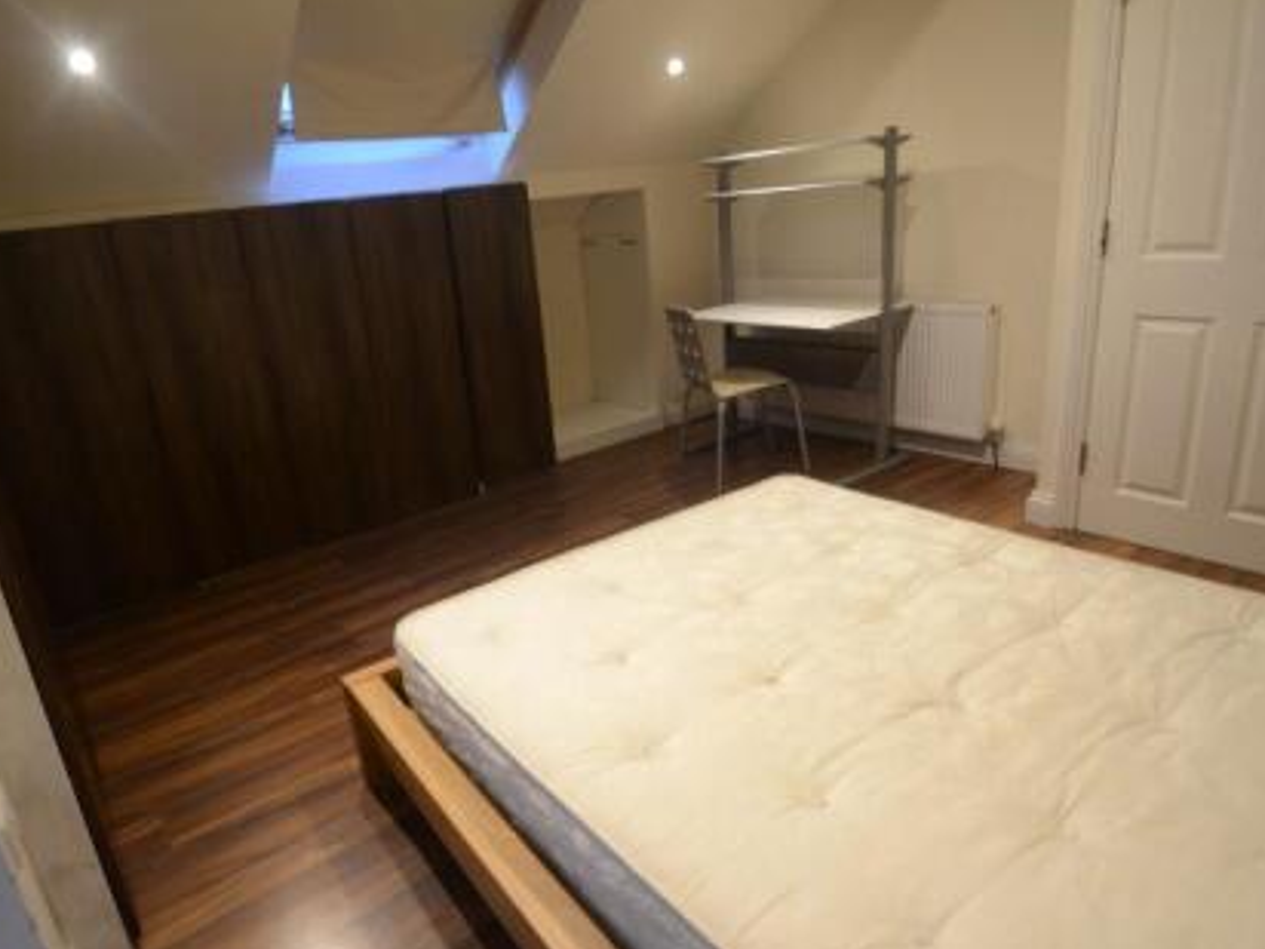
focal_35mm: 20
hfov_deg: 81.6
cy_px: 471
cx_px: 583
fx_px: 731
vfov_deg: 66.0
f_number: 3.8
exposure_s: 1/30
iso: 400
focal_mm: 12
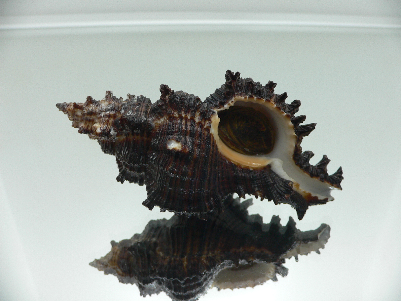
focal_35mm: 35
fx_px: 405
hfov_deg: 52.6
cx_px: 200
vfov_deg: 40.7
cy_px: 150
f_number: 2.8
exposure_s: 1/60
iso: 100
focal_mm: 4.6
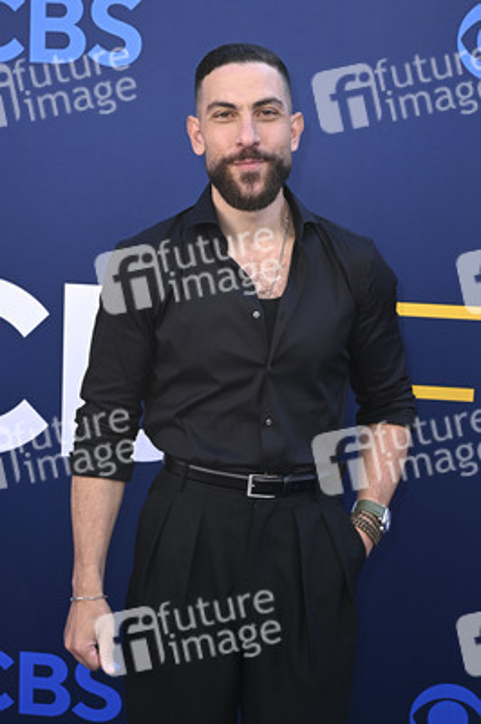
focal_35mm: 51
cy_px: 362
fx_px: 1024
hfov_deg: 26.4
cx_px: 240
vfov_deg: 38.9
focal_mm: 51
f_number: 6.3
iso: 320
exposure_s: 1/200
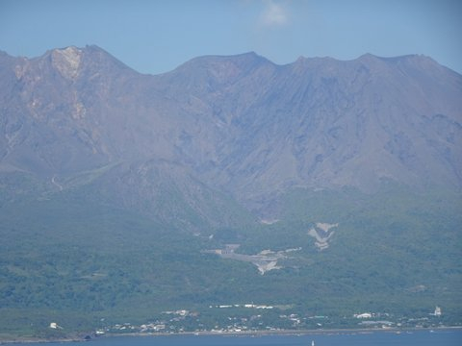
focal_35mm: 178
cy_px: 173
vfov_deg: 8.3
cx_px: 231
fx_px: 2376
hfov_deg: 11.1
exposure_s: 1/400
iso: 80
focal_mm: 30.42
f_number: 5.6
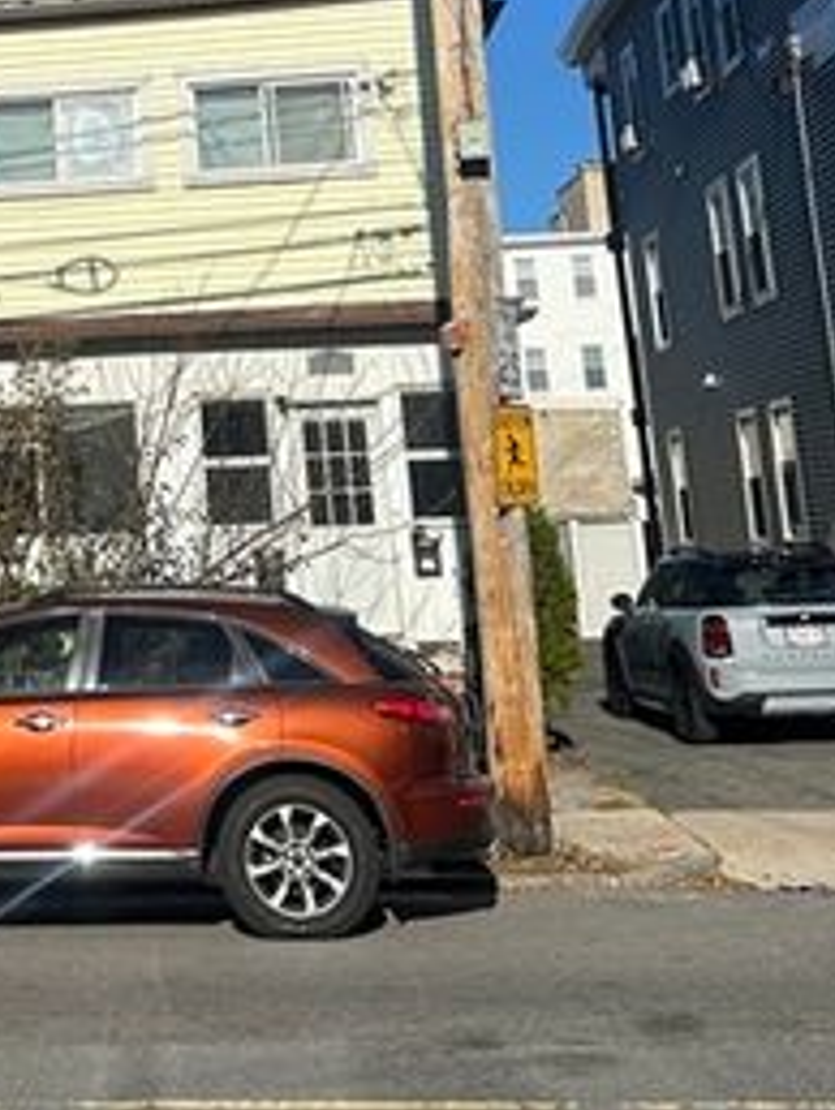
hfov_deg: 22.5
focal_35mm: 62
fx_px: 1991
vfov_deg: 29.8
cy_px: 105
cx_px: -56
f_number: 1.78
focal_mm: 6.86
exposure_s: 1/7042
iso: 80
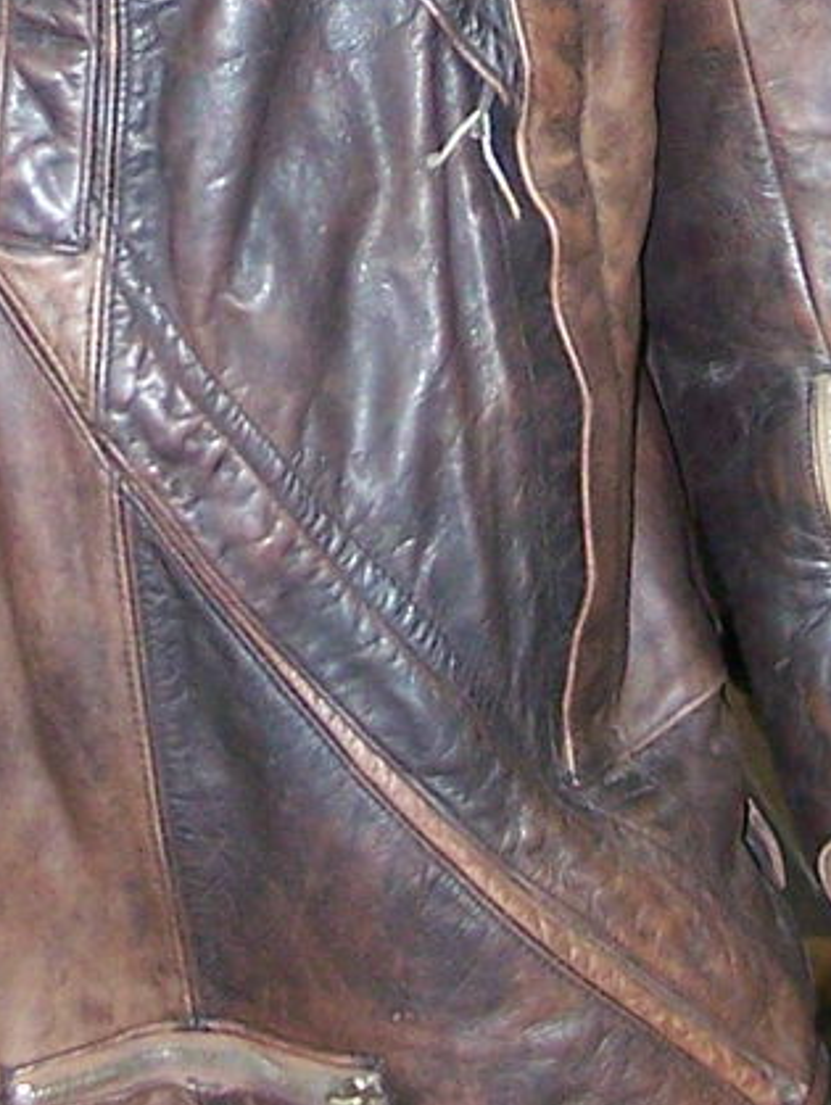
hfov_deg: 7.7
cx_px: 330
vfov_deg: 10.1
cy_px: -286
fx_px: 6168
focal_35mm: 193
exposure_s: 1/60
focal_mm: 6.3
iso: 160
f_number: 2.8
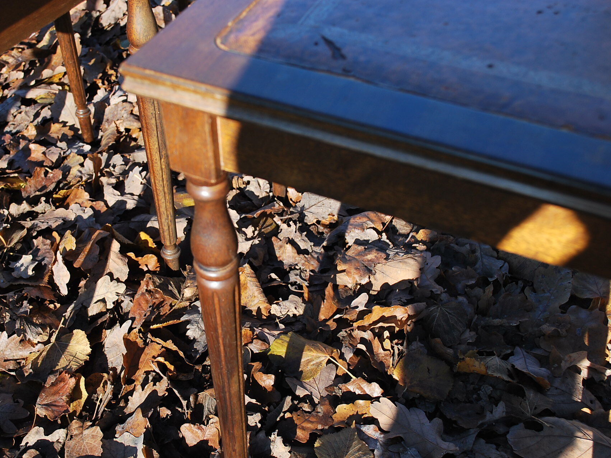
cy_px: 230
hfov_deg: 41.2
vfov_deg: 31.5
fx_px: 812
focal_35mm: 46
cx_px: 267
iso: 160
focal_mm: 28
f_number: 5.6
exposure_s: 1/125
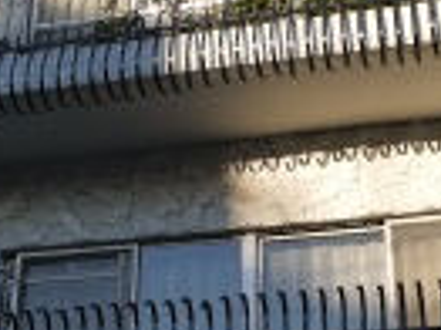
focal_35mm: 96
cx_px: 111
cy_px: 84
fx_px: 1222
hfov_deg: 20.3
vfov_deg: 15.3
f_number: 6.3
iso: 160
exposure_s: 1/320
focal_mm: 14
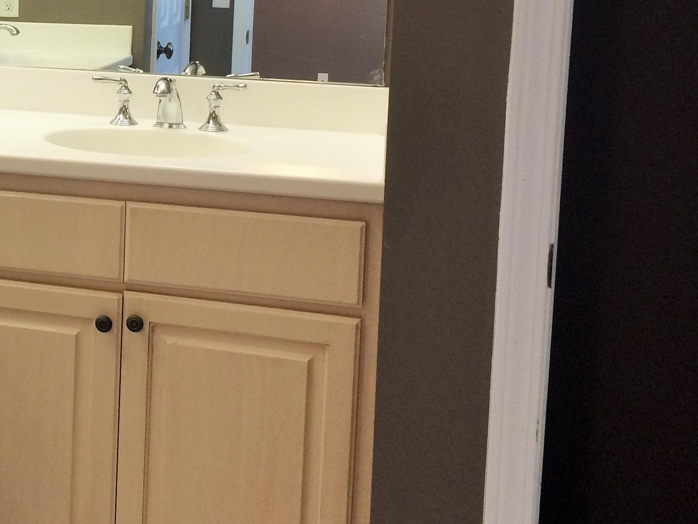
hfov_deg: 30.0
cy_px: 65
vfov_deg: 23.8
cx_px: 2
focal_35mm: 60
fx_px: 1210
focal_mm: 4.15
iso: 80
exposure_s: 1/30
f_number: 2.2
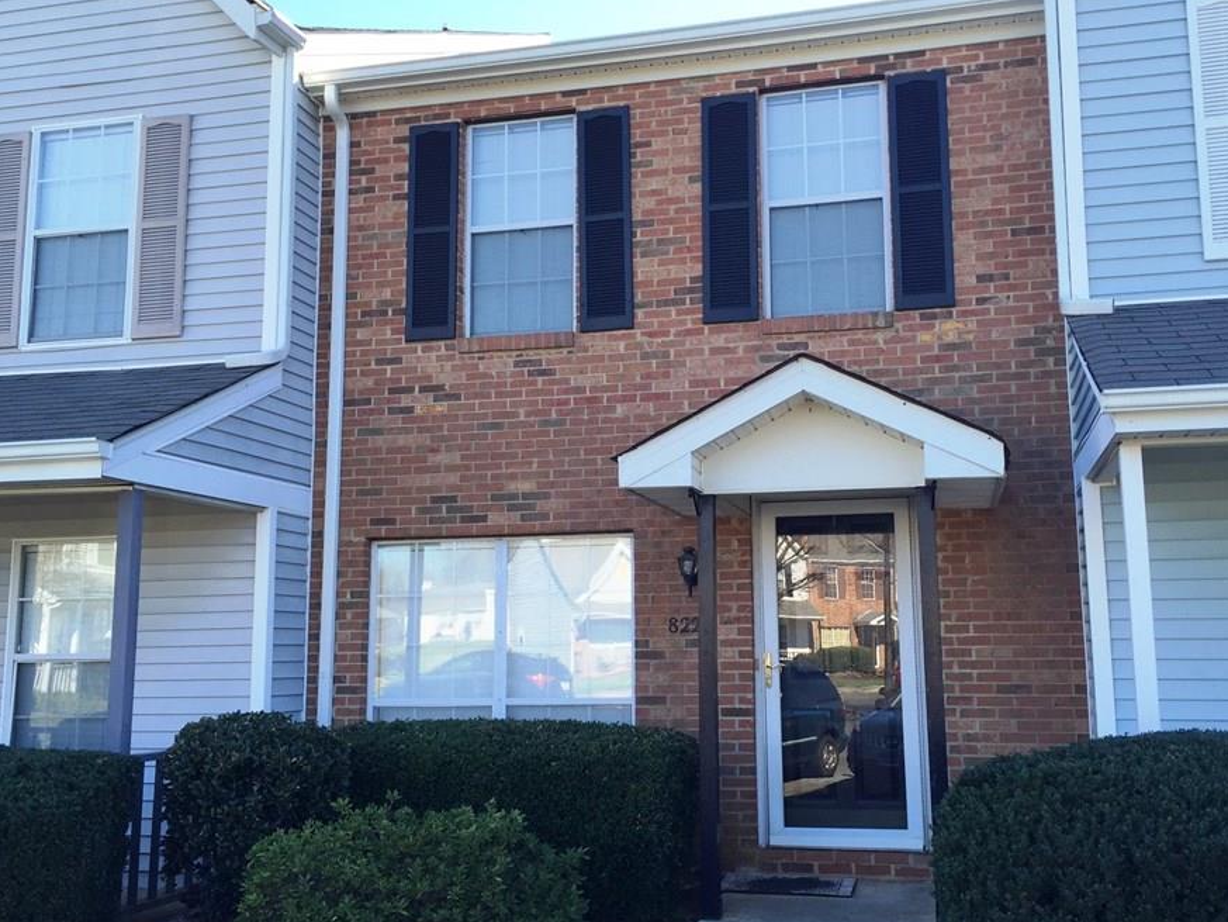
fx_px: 1206
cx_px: 672
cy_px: 484
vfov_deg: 41.8
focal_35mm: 34
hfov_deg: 53.9
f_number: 2.2
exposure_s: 1/403
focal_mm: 4.15
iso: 32
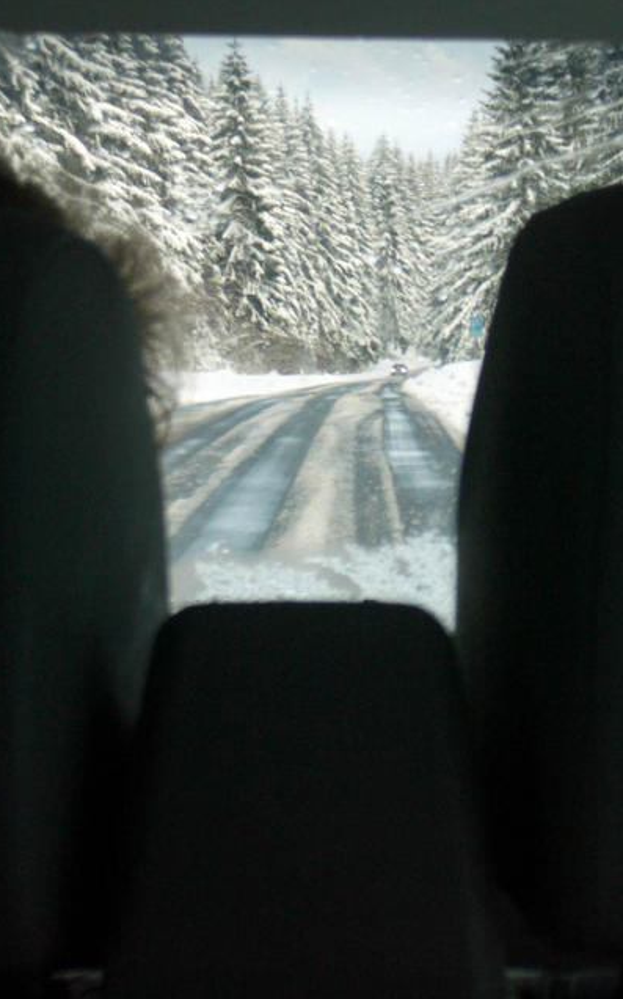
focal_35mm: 112
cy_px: 500
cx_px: 309
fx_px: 3045
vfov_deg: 18.6
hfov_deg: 11.7
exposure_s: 1/50
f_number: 4.8
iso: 100
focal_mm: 17.4
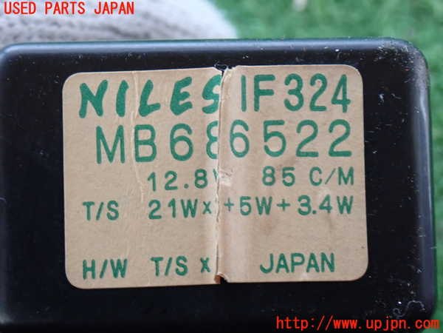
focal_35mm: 77
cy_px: 166
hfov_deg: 25.3
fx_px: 985
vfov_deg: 19.1
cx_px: 222
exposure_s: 1/20
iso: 1000
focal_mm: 13.65
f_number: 4.1
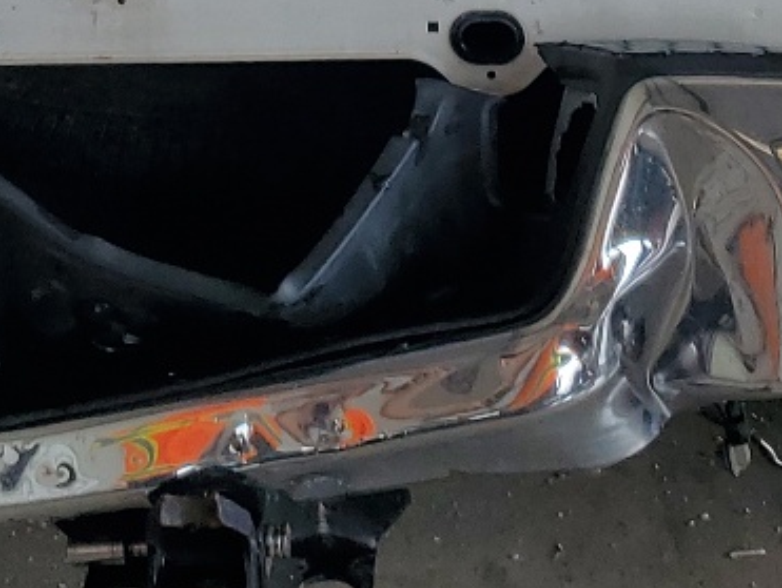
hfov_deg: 17.5
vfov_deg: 12.4
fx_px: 2533
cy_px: -367
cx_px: 291
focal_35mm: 112
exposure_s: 1/667
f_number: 1.5
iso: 50
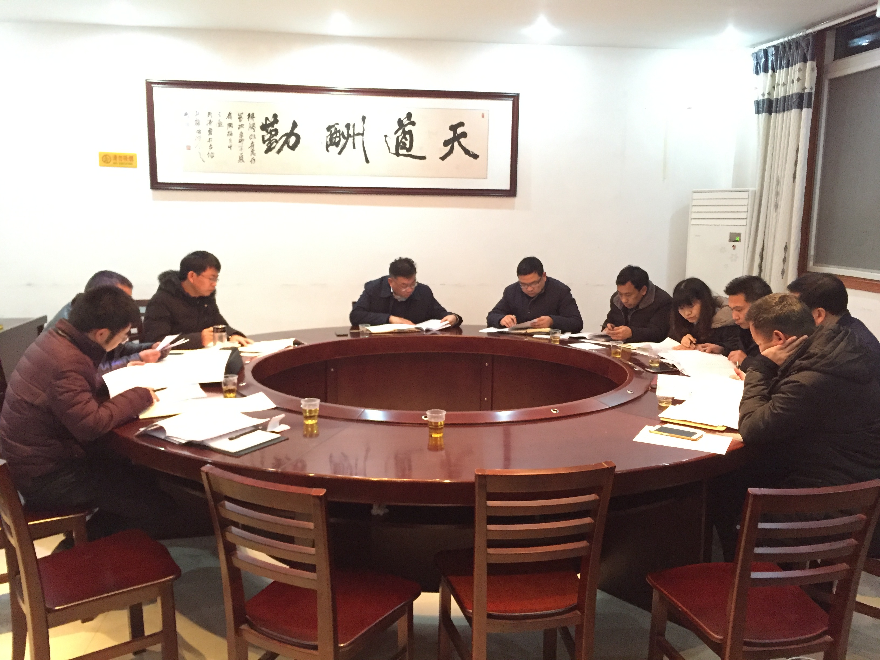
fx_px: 737
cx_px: 440
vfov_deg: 48.2
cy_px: 330
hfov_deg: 61.7
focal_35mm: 29
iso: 400
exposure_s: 1/17
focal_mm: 4.15
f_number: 2.2
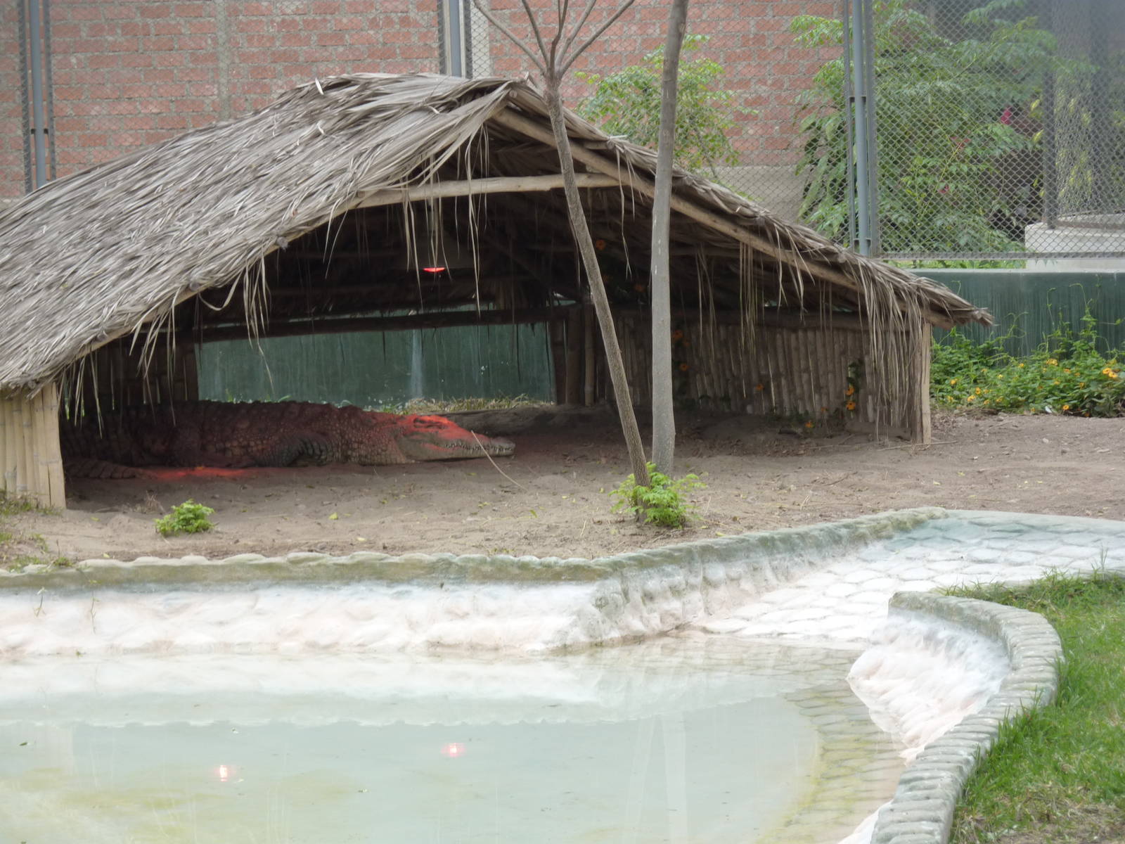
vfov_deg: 10.1
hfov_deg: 13.4
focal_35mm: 147
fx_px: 4777
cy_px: 422
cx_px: 562
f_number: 4.5
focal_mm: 24.1
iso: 125
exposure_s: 1/80
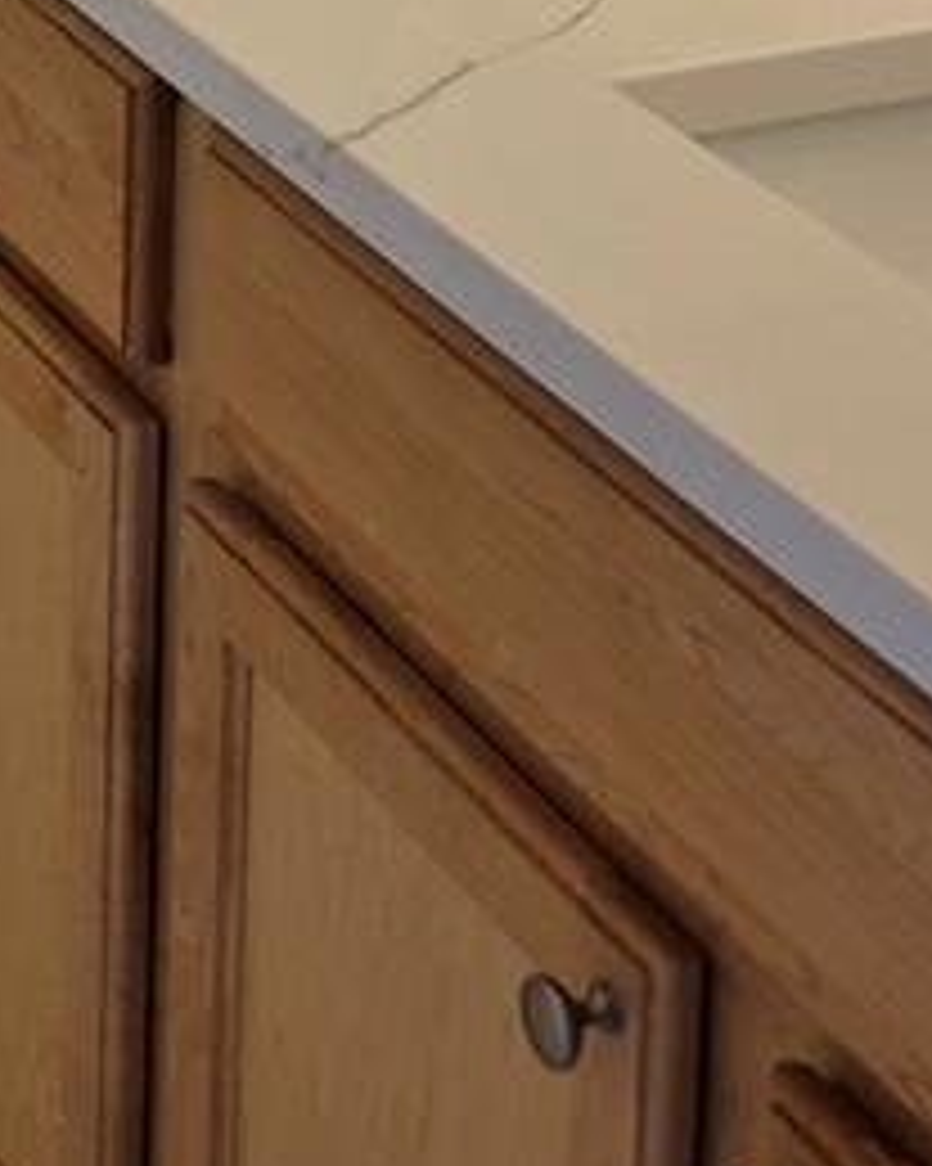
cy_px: -900
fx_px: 3588
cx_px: -243
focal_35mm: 104
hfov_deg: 14.3
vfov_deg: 15.9
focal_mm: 6.3
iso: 32
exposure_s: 1/120
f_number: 1.7
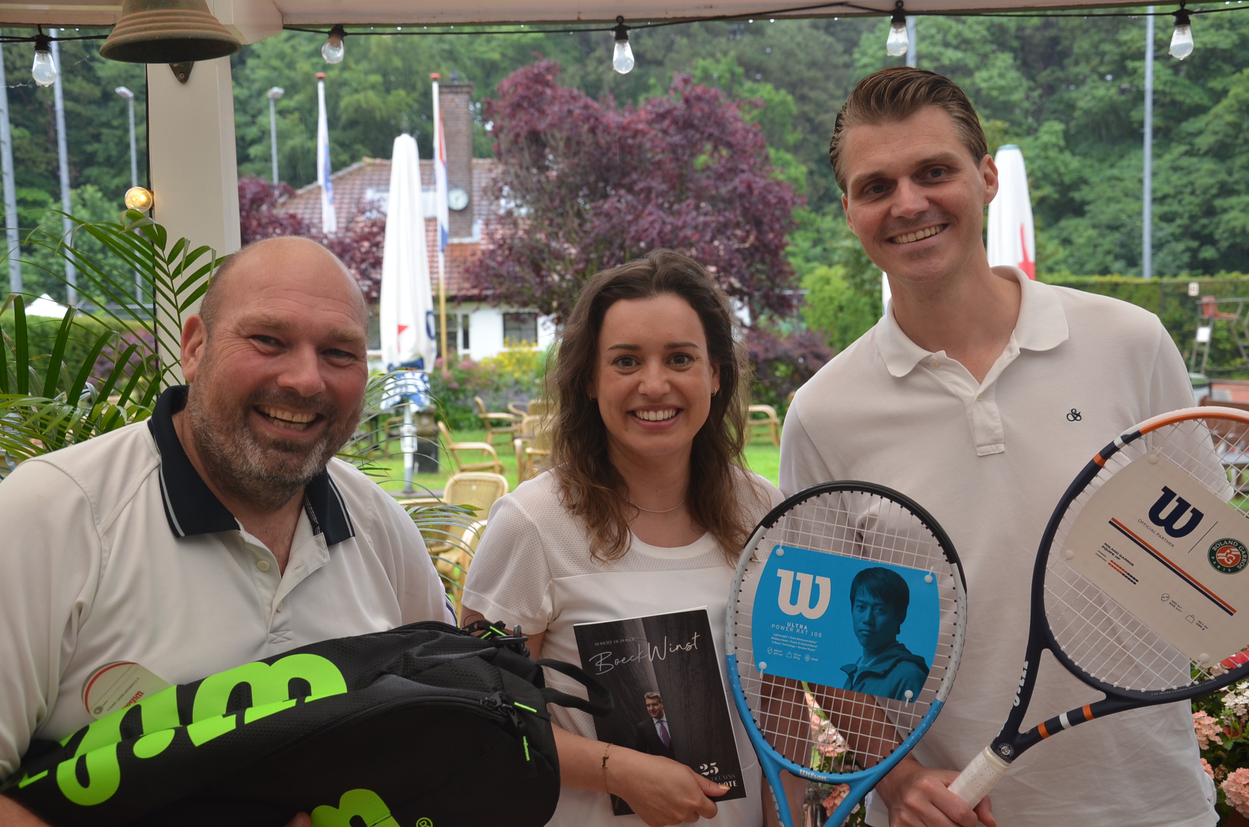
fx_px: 1558
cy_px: 414
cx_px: 624
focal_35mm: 45
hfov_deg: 43.7
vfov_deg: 29.7
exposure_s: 1/100
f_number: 5
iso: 400
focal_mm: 30
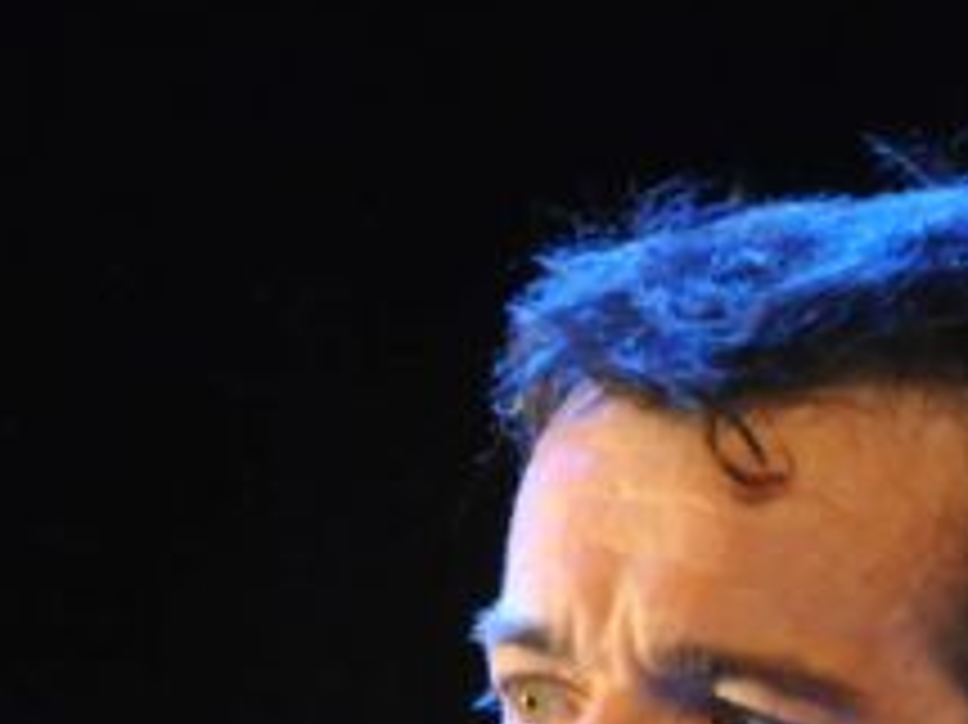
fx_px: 25601
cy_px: 933
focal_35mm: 916
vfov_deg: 1.6
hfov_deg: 2.2
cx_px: 711
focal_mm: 200
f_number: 4.5
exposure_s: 1/80
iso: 4000
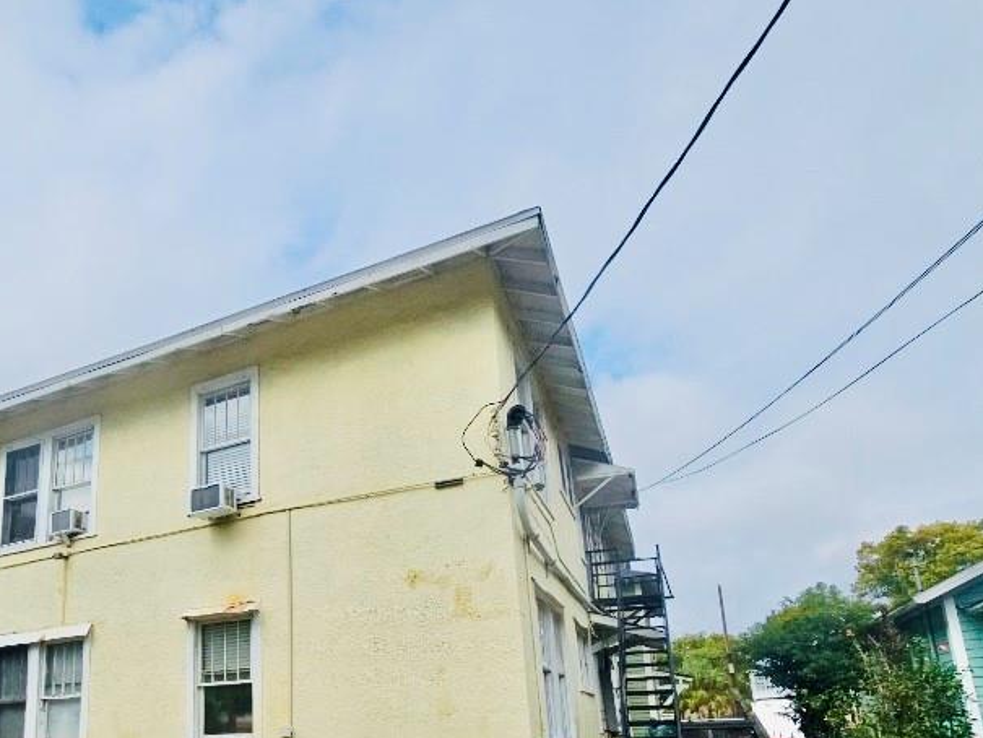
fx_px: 625
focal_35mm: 22
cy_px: 595
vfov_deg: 56.5
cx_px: 351
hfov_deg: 74.6
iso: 50
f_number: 2.2
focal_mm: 2.2
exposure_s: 1/2000
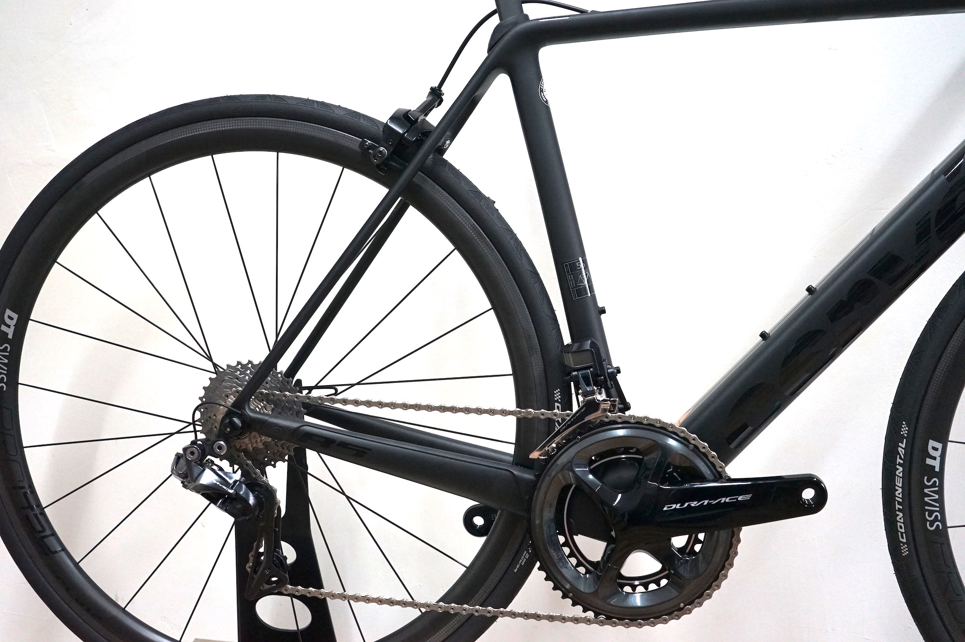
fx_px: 991
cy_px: 321
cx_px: 482
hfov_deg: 51.9
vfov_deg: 35.9
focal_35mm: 37
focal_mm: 37
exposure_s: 1/160
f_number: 4
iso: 2500
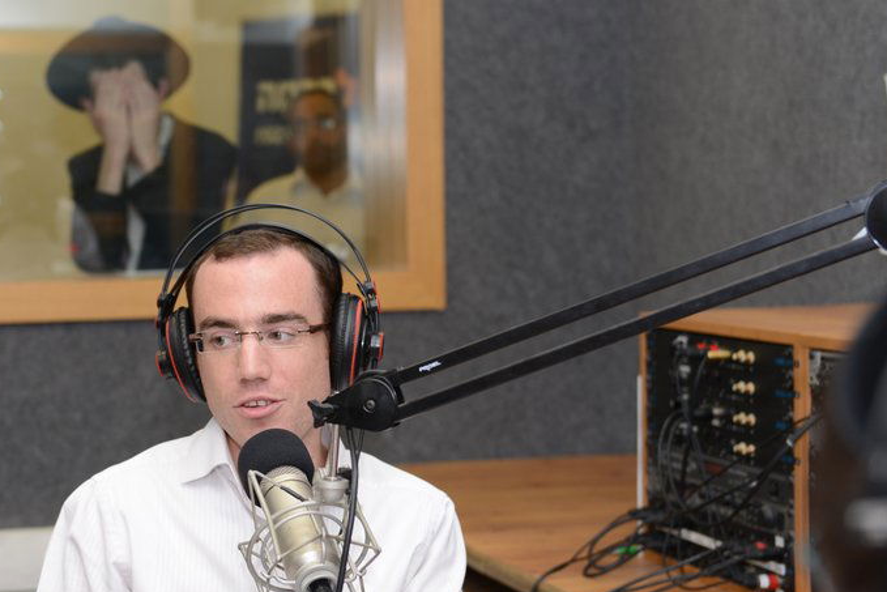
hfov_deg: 24.3
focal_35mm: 83
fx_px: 2045
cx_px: 281
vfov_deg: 16.5
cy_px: 321
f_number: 4
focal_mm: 55
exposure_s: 1/100
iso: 400
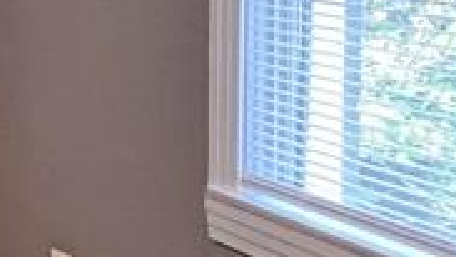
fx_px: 955
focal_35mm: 79
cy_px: -119
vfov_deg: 14.4
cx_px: -663
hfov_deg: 14.8
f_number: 1.8
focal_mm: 1.57
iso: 250
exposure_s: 1/120
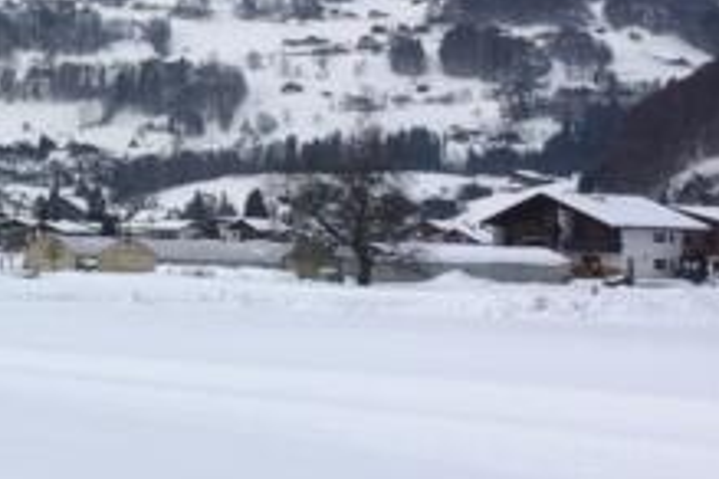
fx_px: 1618
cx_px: -38
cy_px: 52
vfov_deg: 16.6
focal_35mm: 81
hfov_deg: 23.7
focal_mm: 4.15
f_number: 2.2
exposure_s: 1/733
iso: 32
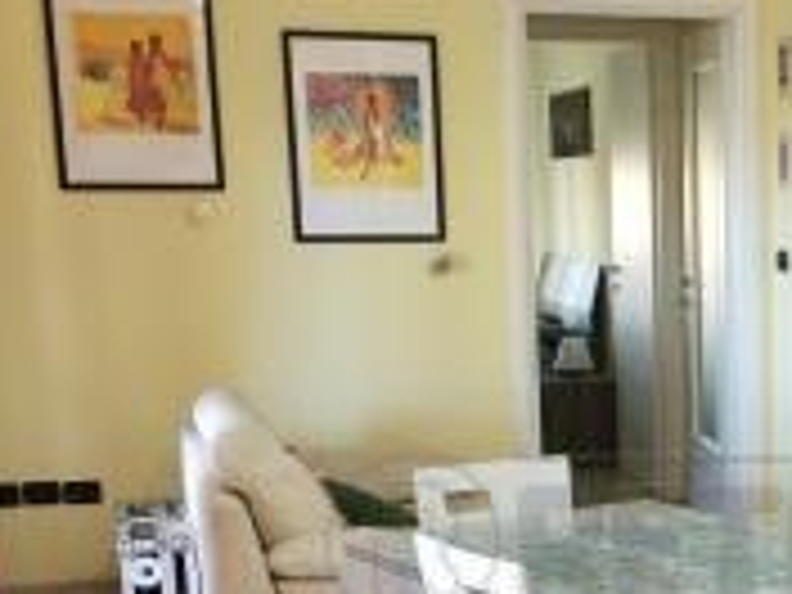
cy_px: 540
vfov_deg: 19.5
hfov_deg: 25.2
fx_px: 1693
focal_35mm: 74
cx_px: 778
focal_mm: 4.15
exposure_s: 1/33
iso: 100
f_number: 2.2
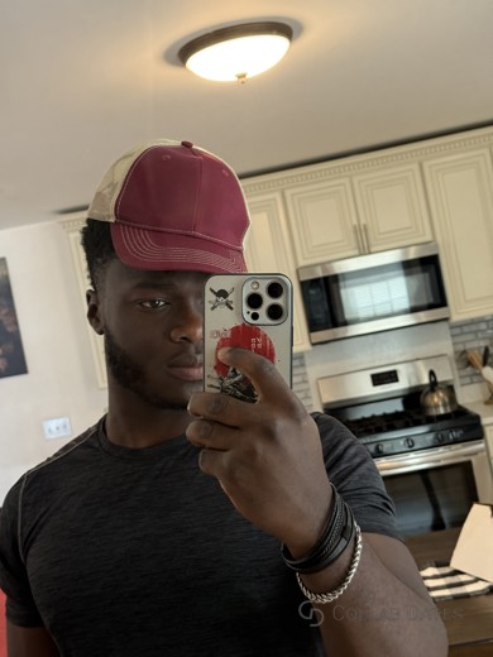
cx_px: 246
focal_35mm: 48
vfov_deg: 39.7
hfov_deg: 30.3
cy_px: 328
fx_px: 911
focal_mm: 6.76
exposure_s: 1/60
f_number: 1.78
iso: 200
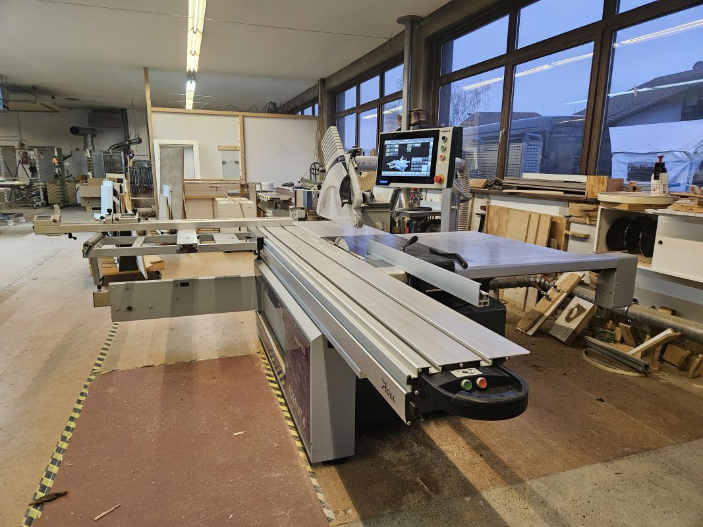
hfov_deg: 73.9
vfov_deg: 58.9
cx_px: 352
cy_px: 264
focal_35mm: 23
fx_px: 467
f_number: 1.8
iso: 1000
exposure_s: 1/100
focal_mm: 5.4
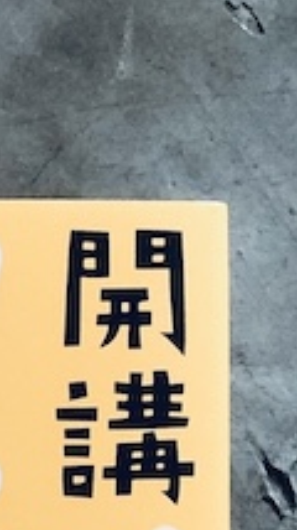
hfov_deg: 6.9
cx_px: -186
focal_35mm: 171
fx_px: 2400
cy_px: 773
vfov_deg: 12.1
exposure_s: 1/30
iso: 40
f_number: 1.8
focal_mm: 3.99
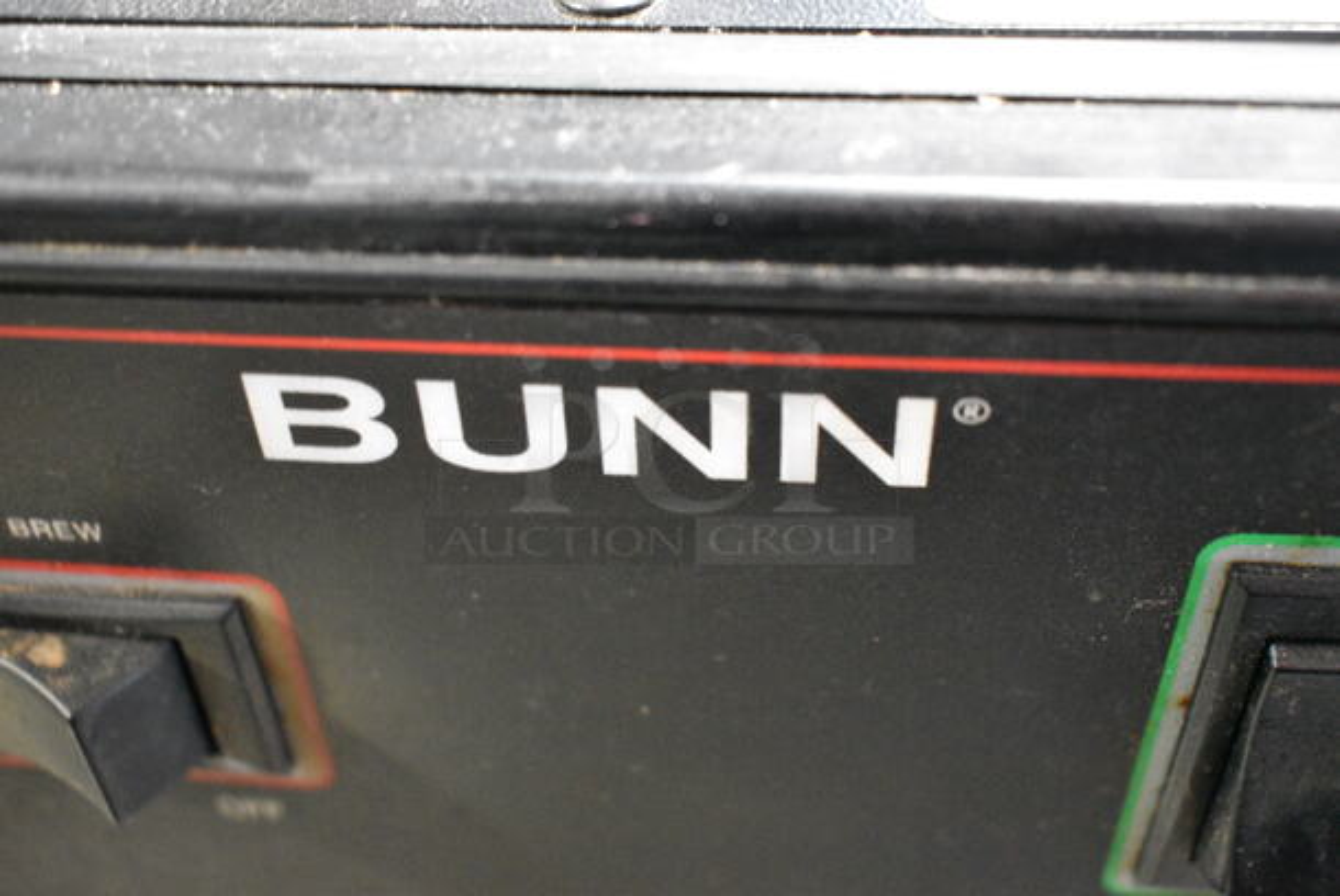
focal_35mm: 42
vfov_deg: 32.0
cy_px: 448
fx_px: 1565
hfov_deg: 46.4
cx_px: 670
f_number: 4.2
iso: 6400
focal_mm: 28
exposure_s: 1/60
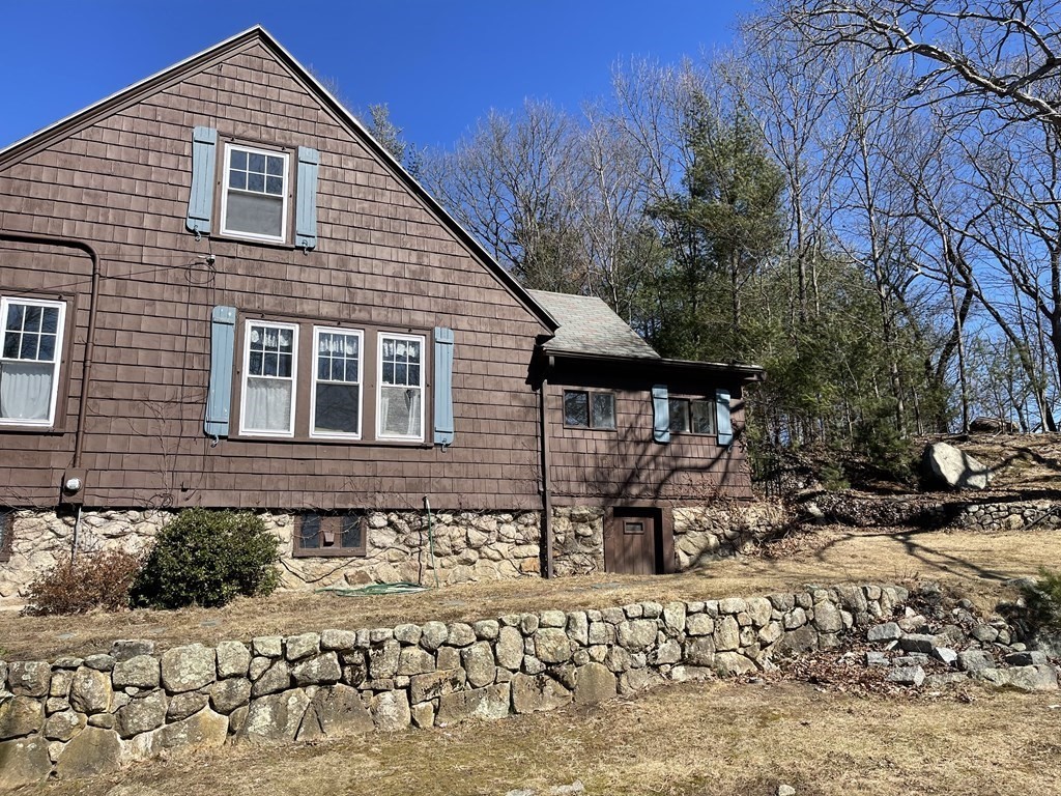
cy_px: 398
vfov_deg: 53.1
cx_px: 530
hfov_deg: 67.3
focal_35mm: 26
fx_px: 797
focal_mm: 5.1
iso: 32
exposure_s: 1/2660
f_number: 1.6
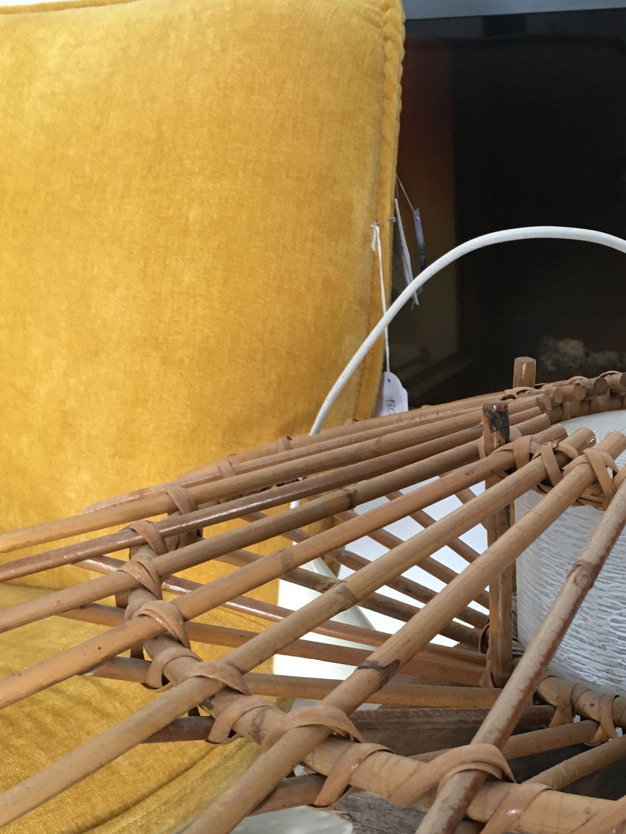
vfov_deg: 39.6
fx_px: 1133
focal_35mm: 47
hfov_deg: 30.4
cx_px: 468
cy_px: 600
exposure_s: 1/33
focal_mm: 4.15
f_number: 2.2
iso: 160
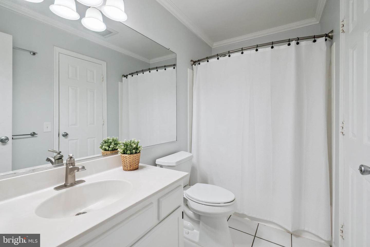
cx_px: 185
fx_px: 154
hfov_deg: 100.4
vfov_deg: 77.3
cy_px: 124
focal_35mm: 15
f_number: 8
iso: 400
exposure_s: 1/60
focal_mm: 10
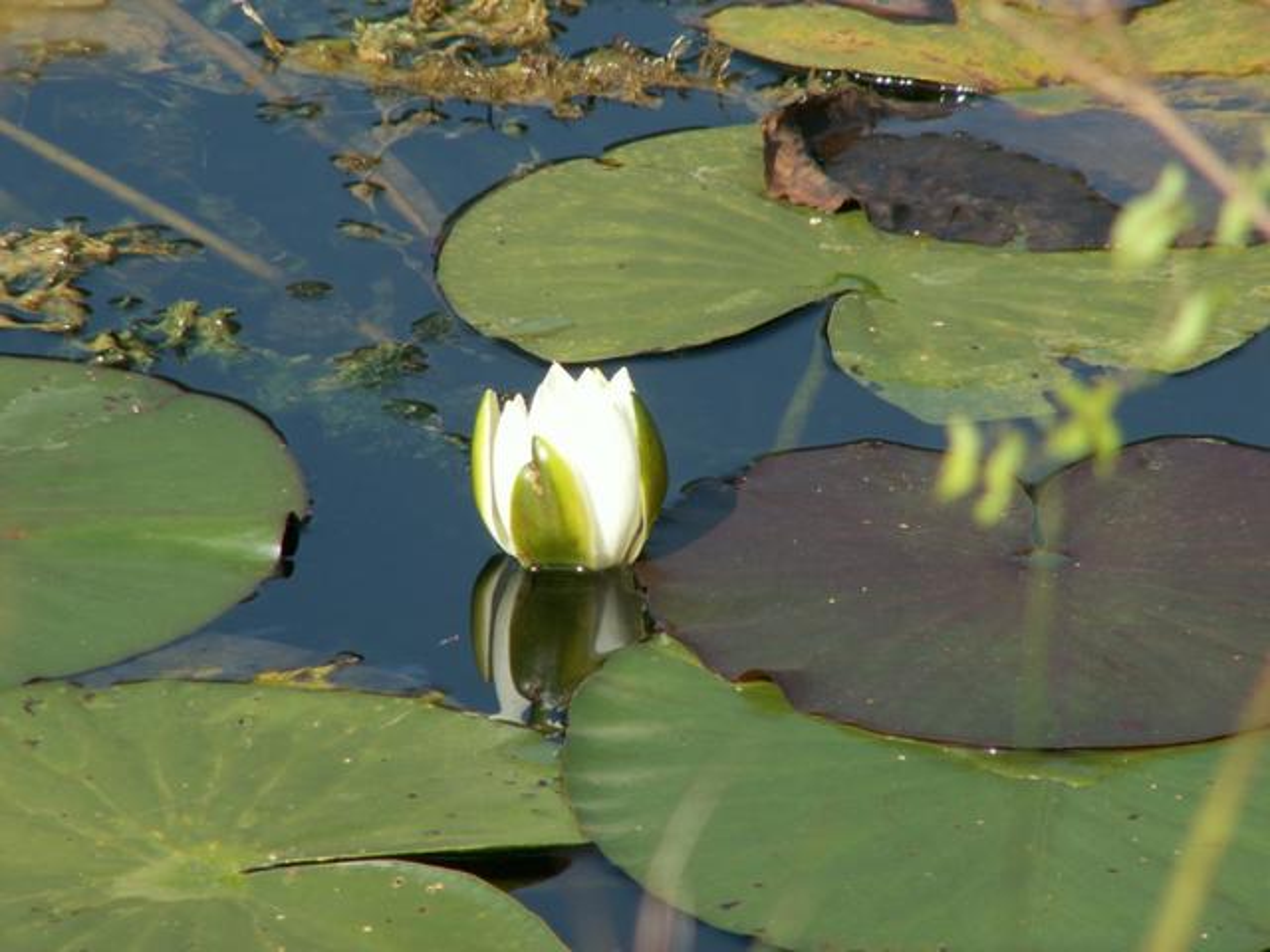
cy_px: 476
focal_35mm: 420
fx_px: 15409
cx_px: 635
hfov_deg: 4.7
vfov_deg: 3.5
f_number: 5.6
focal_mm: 69.45
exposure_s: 1/160
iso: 50
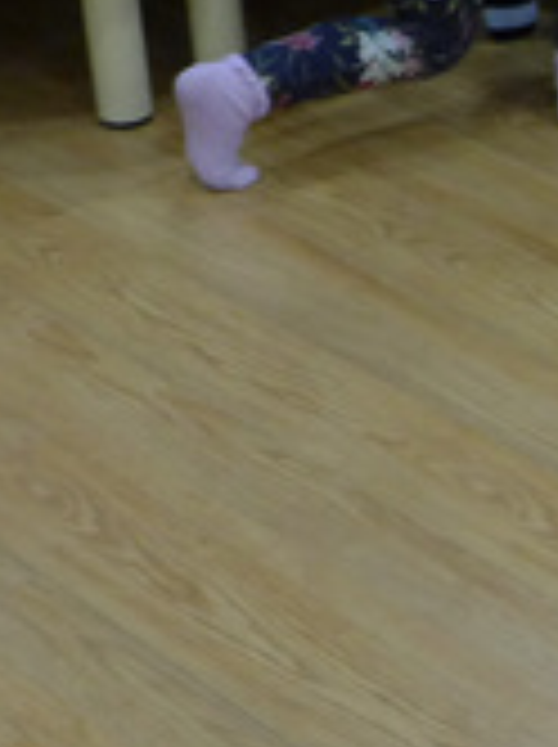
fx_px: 2909
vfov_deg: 14.5
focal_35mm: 135
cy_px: 598
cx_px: 891
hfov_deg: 10.5
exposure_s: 1/250
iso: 320
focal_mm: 6.9
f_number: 1.6
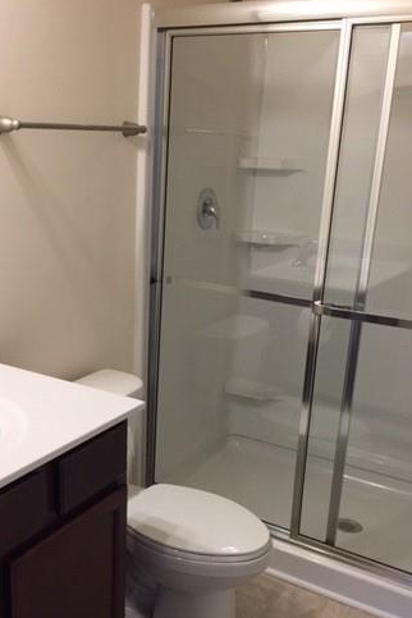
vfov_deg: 48.4
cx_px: 155
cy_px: 340
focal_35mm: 40
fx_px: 687
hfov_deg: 33.2
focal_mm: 4.15
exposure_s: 1/30
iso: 50
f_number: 2.2
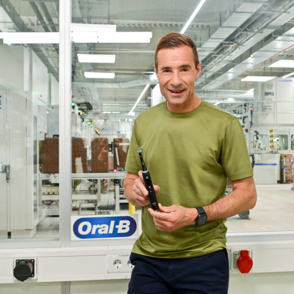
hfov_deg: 35.2
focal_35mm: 48
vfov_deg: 35.4
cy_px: 148
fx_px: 461
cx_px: 180
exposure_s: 1/200
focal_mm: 37
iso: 3200
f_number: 8
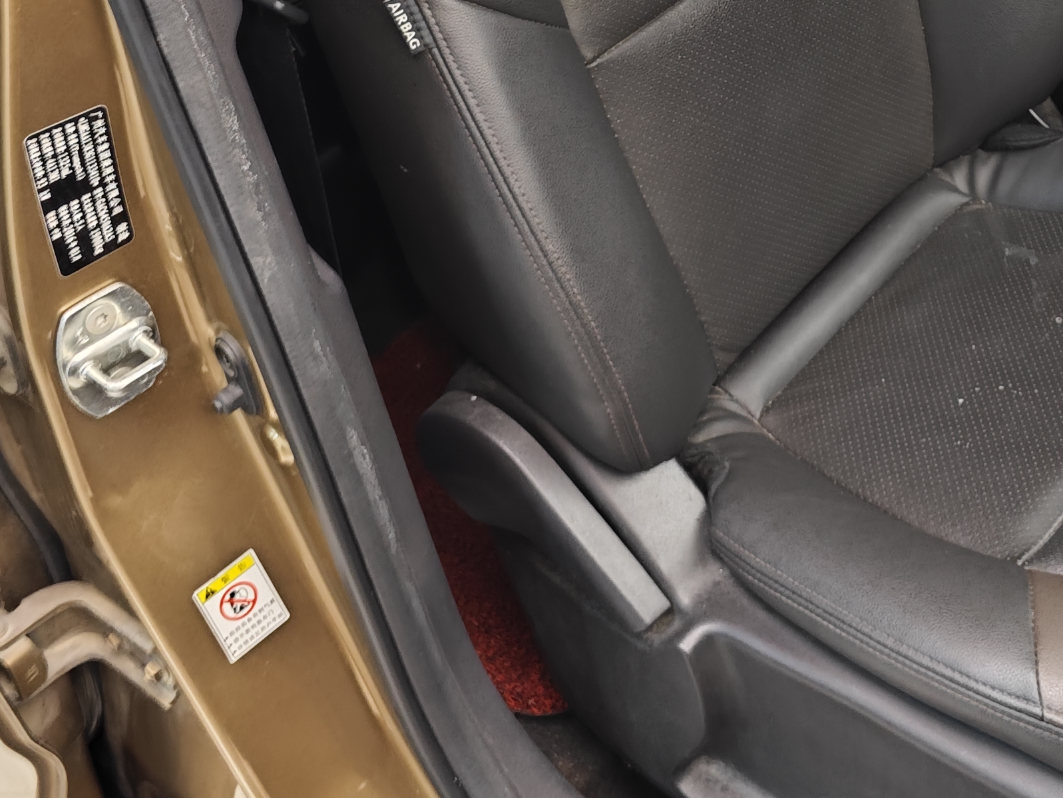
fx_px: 1812
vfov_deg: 23.2
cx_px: 910
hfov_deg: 31.5
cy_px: -92
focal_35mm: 59
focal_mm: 8.7
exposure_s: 1/25.3
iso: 640
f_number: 1.9
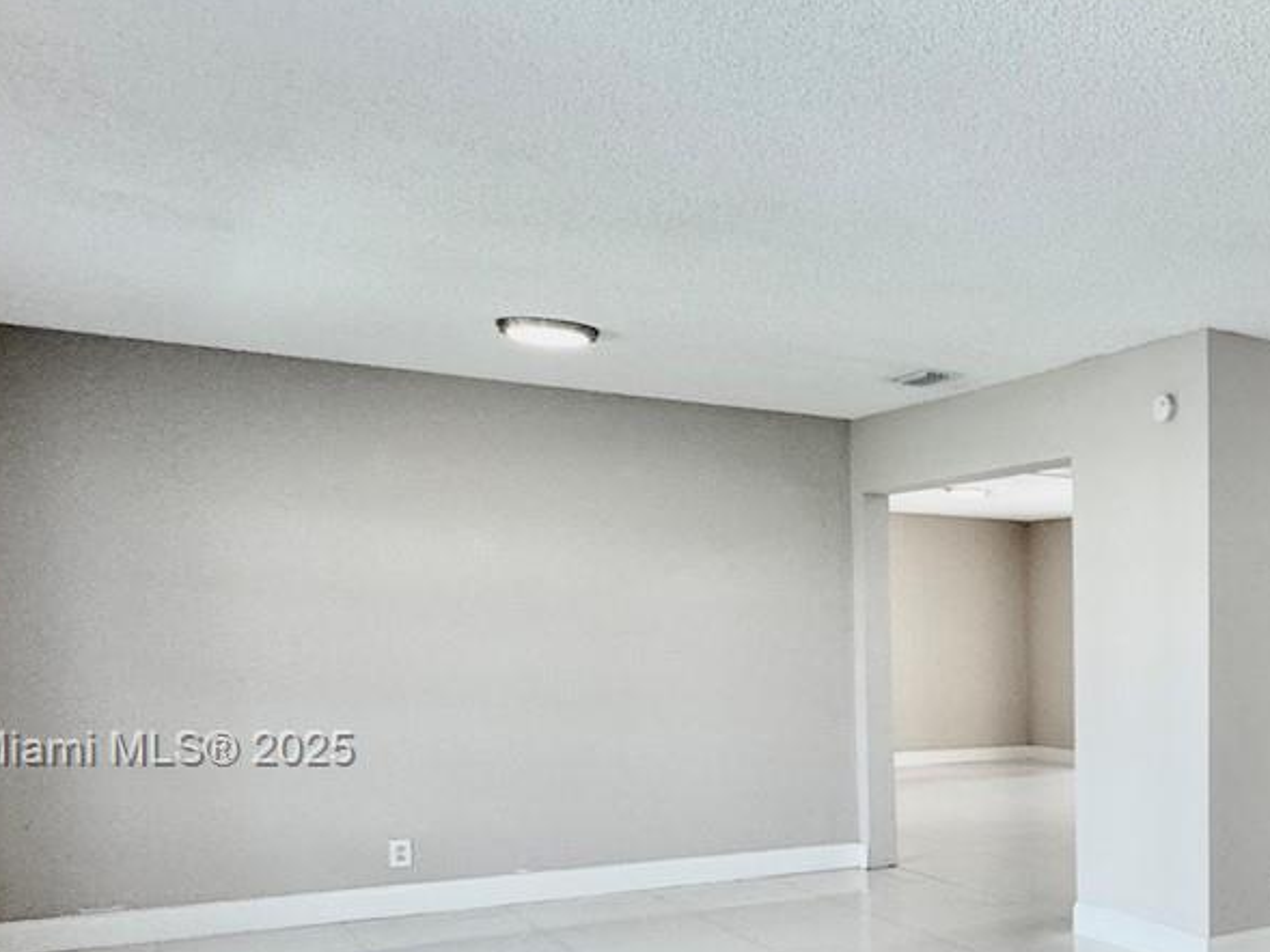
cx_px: 1389
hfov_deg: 40.0
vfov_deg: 36.5
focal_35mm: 38
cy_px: 752
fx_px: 1394
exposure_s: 1/120
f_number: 2.2
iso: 100
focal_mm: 2.22
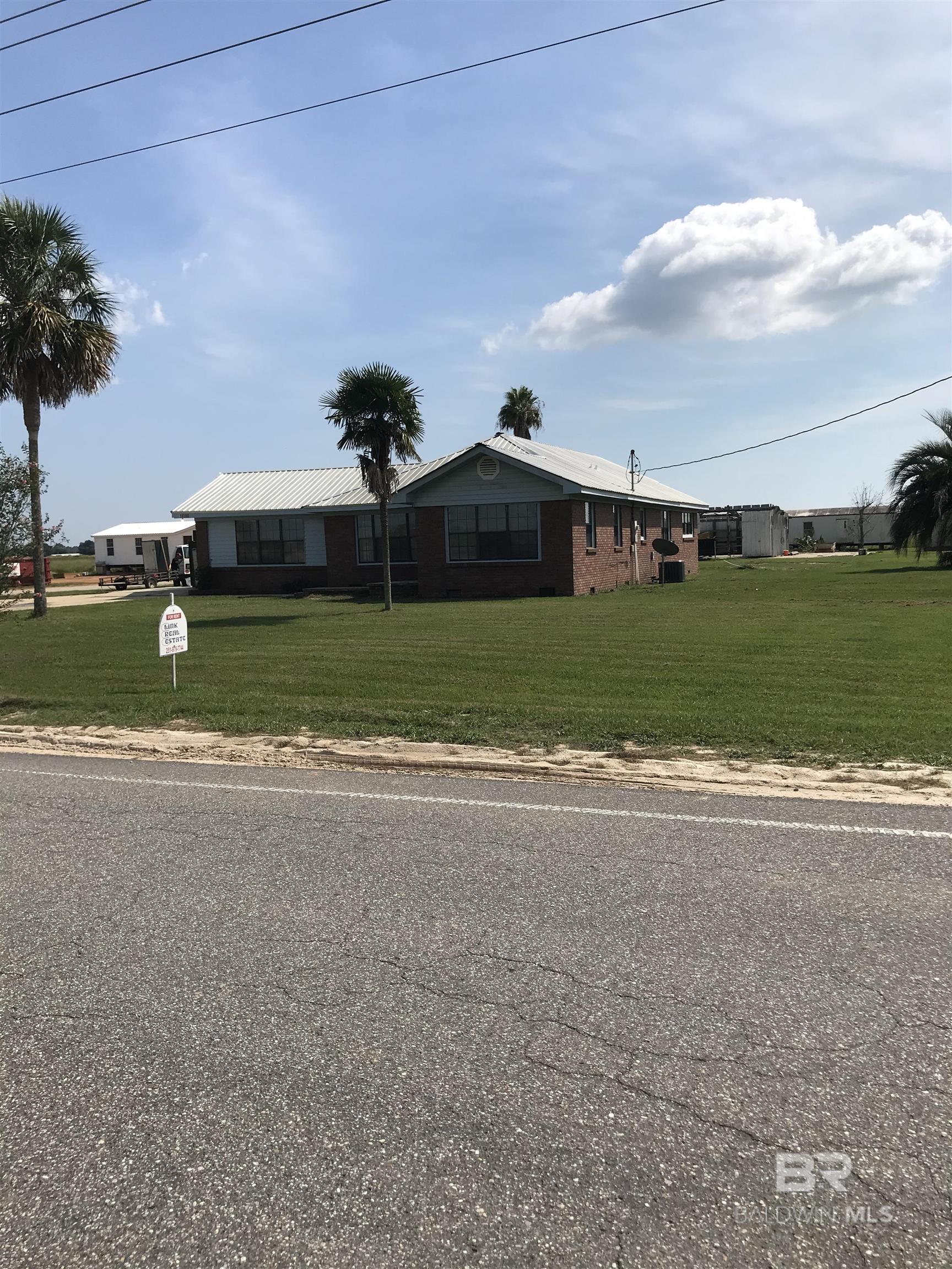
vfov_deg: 63.4
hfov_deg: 49.7
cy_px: 634
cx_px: 476
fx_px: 1027
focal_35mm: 28
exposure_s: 1/4367
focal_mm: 3.99
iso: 20
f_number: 1.8
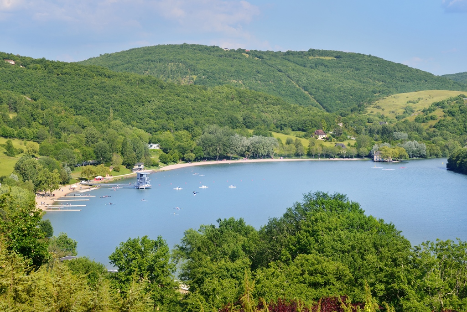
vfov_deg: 16.1
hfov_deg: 23.9
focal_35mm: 85
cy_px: 156
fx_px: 1103
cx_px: 234
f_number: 8
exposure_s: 1/400
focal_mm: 85
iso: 200
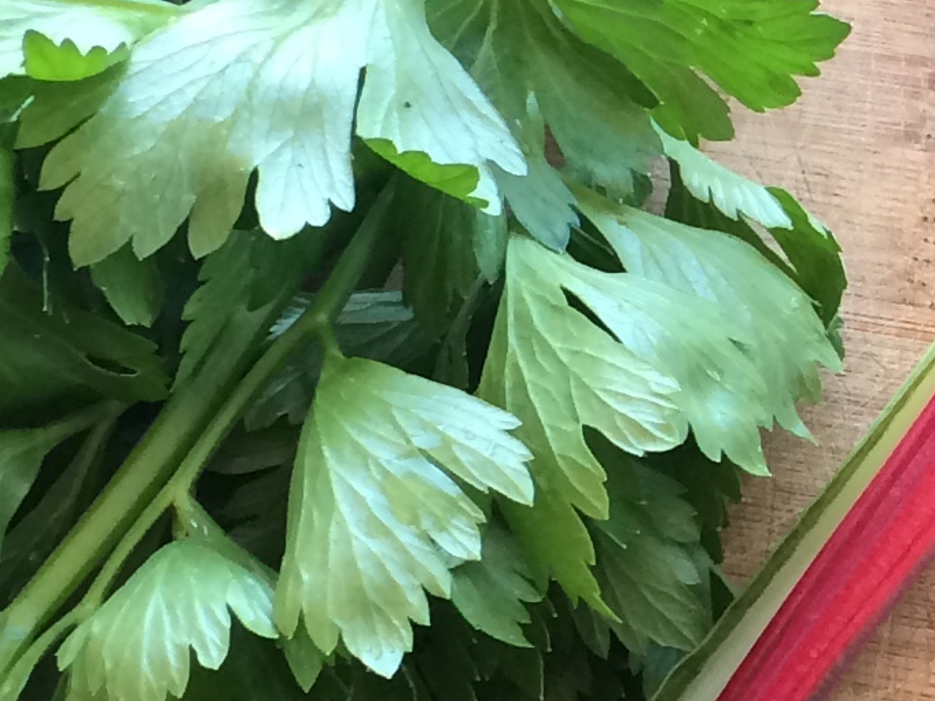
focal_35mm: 139
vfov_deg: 10.7
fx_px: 3755
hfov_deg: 13.6
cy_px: 403
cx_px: 1260
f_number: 2.2
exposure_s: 1/30
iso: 40
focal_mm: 4.15
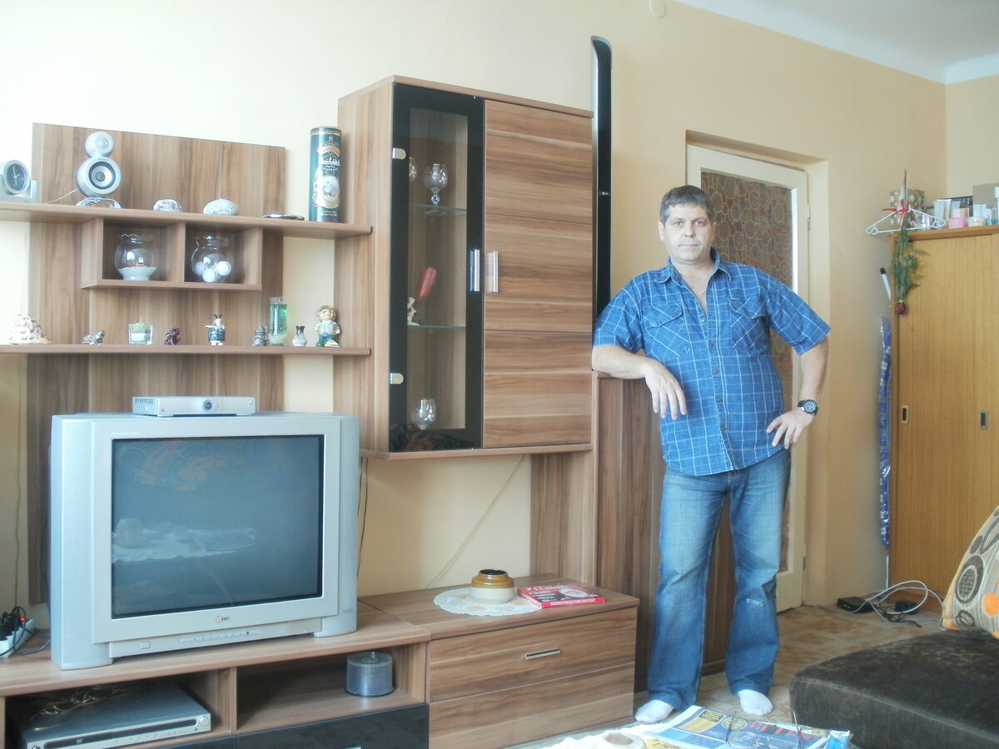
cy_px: 374
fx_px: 1039
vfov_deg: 39.7
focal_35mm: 36
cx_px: 500
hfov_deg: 51.4
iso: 125
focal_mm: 6.3
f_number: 3.5
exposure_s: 1/5
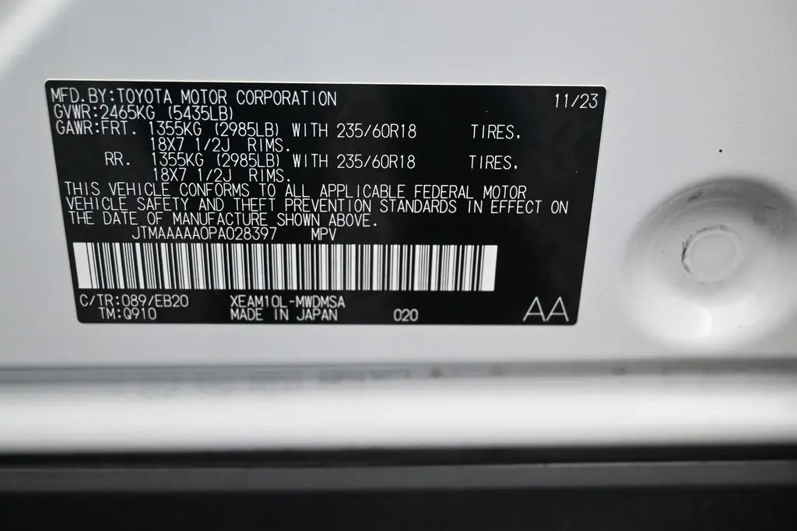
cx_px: 398
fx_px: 1013
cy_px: 266
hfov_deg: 43.0
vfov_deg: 29.4
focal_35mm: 46
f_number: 4.8
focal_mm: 30.5
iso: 1100
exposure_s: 1/125
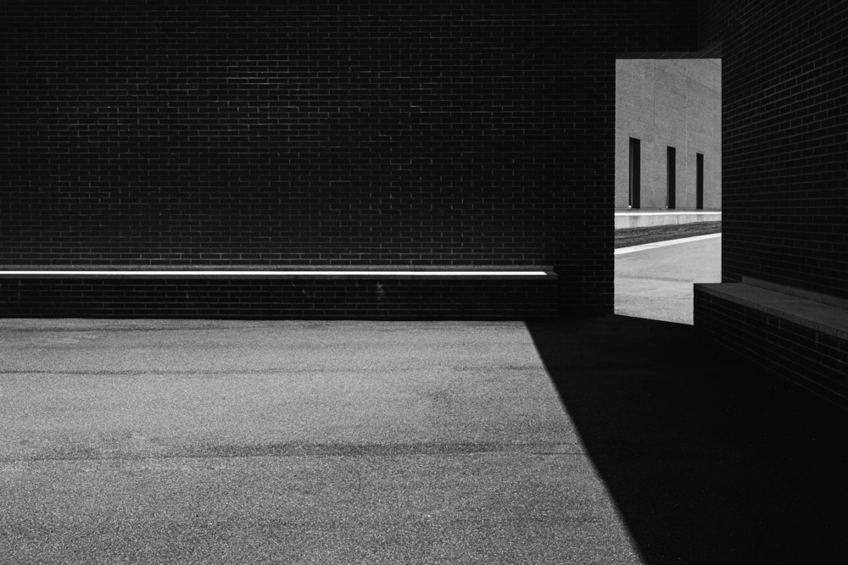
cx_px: 424
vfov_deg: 40.0
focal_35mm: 33
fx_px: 777
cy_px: 282
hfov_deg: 57.2
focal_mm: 22.3
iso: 160
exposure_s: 1/400
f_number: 8
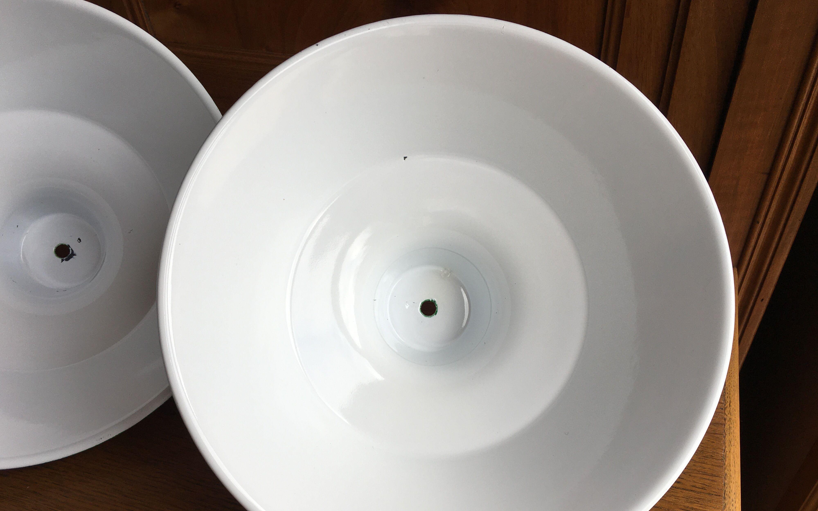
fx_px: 691
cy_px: 306
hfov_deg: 61.2
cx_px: 406
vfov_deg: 40.4
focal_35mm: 31
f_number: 2.2
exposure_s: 1/229
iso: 25
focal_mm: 4.15
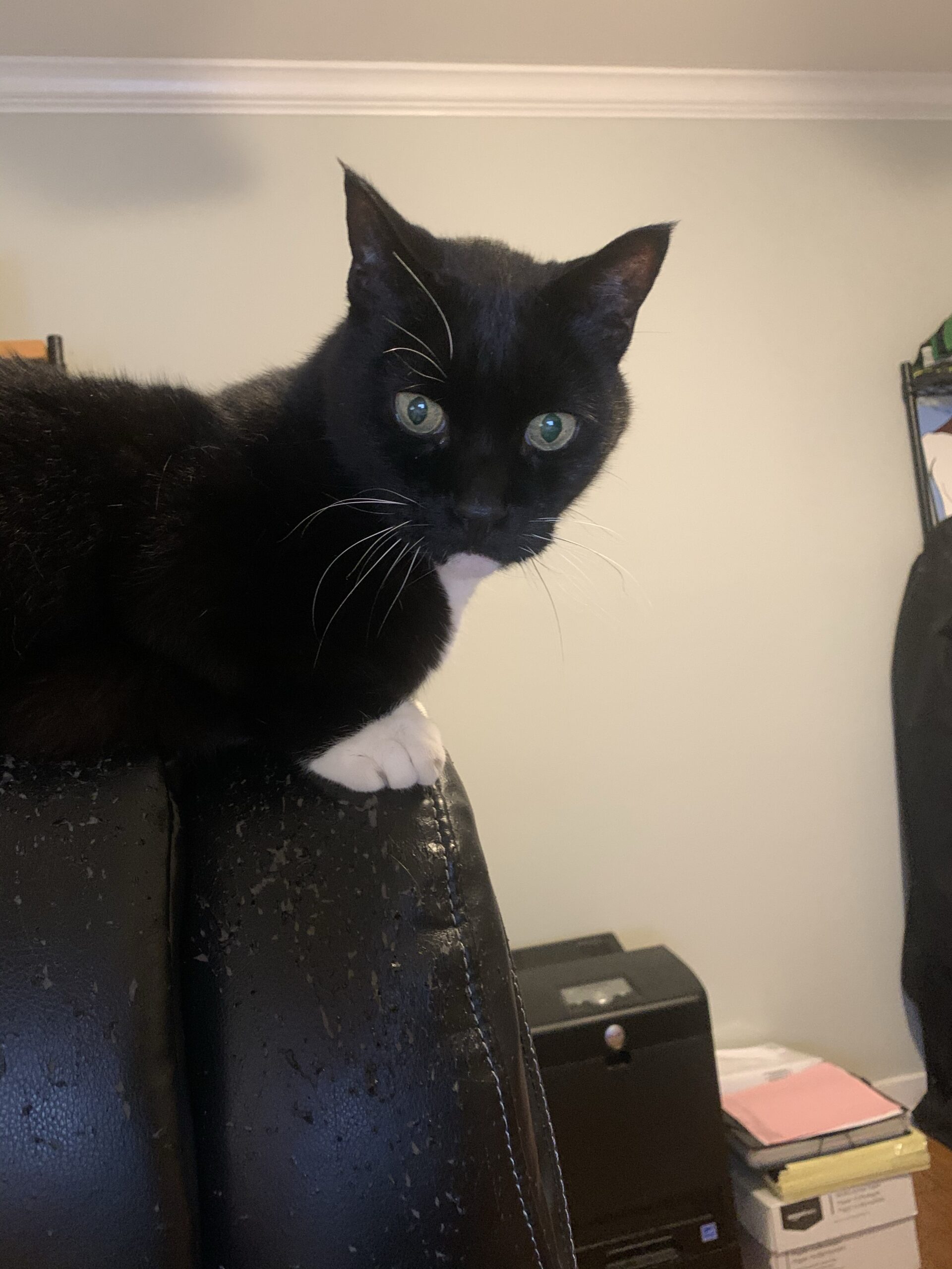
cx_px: 476
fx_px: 953
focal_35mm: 26
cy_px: 634
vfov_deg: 67.3
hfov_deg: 53.1
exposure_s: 1/30
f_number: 1.8
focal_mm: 4.25
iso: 400
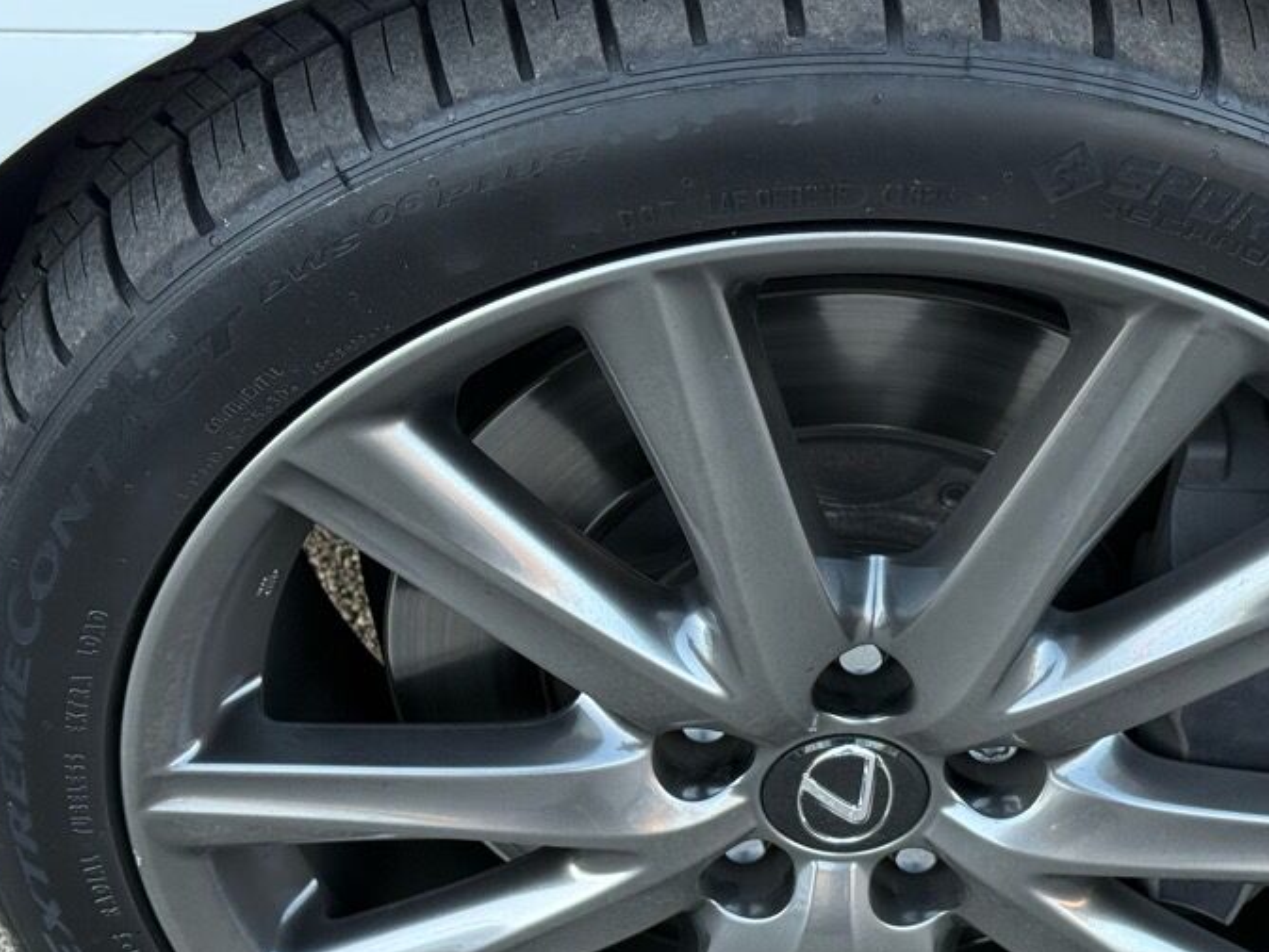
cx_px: 847
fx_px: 2677
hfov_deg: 26.5
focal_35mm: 73
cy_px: 599
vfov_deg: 20.1
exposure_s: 1/120
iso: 200
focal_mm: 6.76
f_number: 1.78
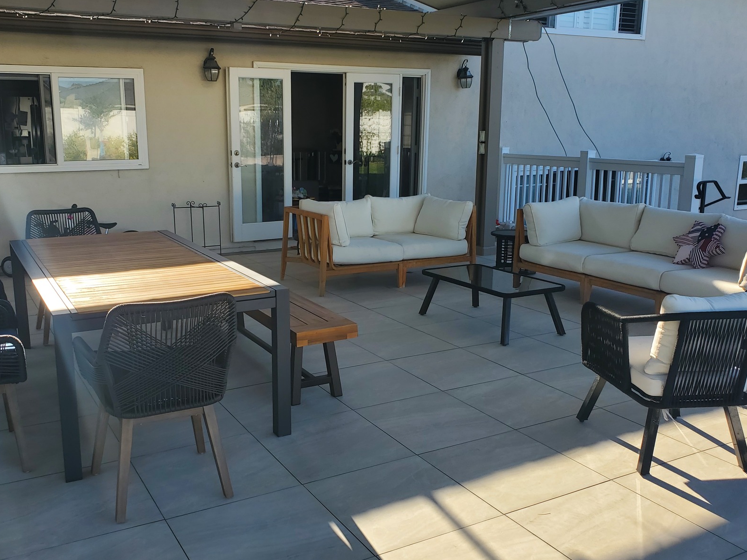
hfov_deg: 55.2
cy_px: 262
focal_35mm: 33
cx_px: 326
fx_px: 712
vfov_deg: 42.9
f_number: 2.4
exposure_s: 1/720
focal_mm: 4.3
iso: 50
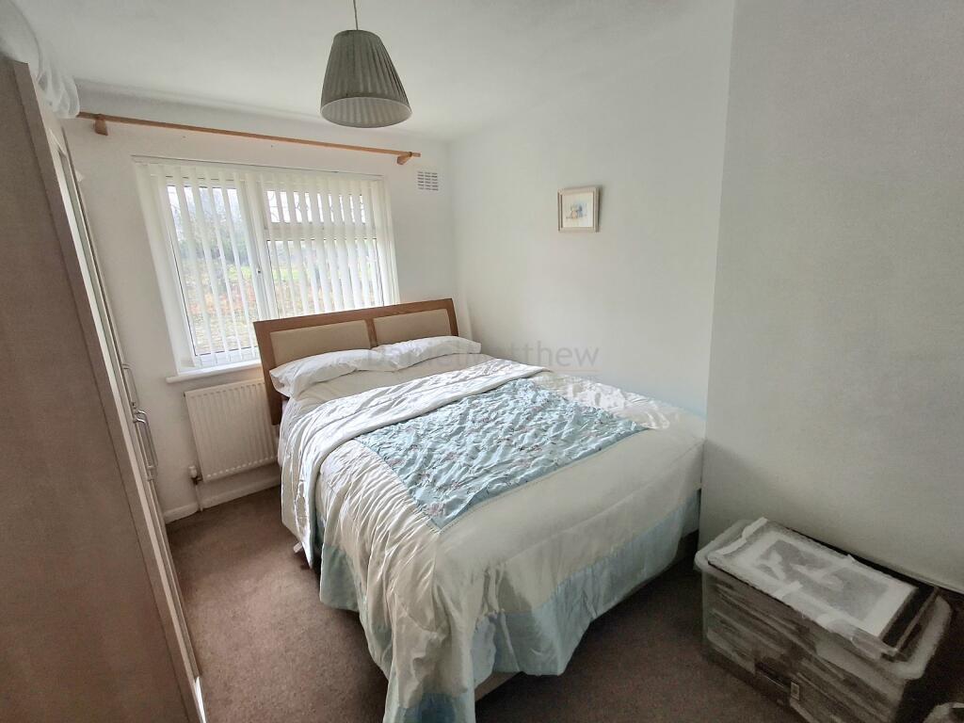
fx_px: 446
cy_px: 362
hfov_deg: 94.5
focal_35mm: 16
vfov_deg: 78.1
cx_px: 482
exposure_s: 1/50
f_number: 2.2
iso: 64
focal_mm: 1.64
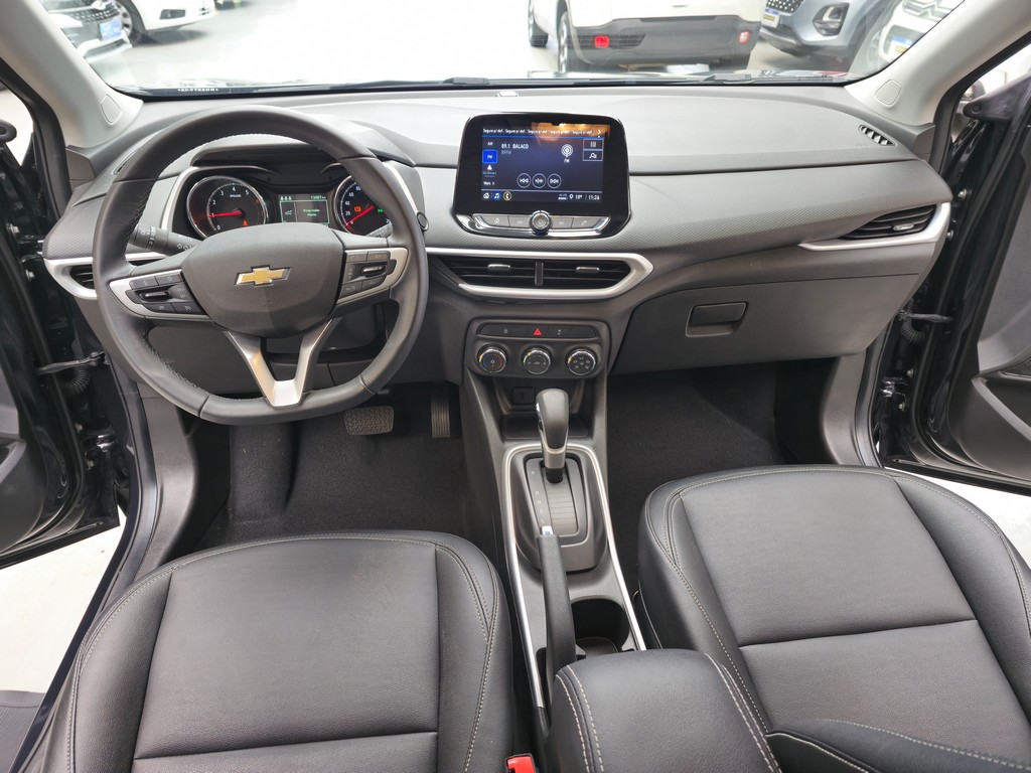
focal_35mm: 23
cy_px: 386
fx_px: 685
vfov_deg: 58.9
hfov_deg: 73.9
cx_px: 516
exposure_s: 1/60
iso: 64
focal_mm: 6.3
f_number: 1.7
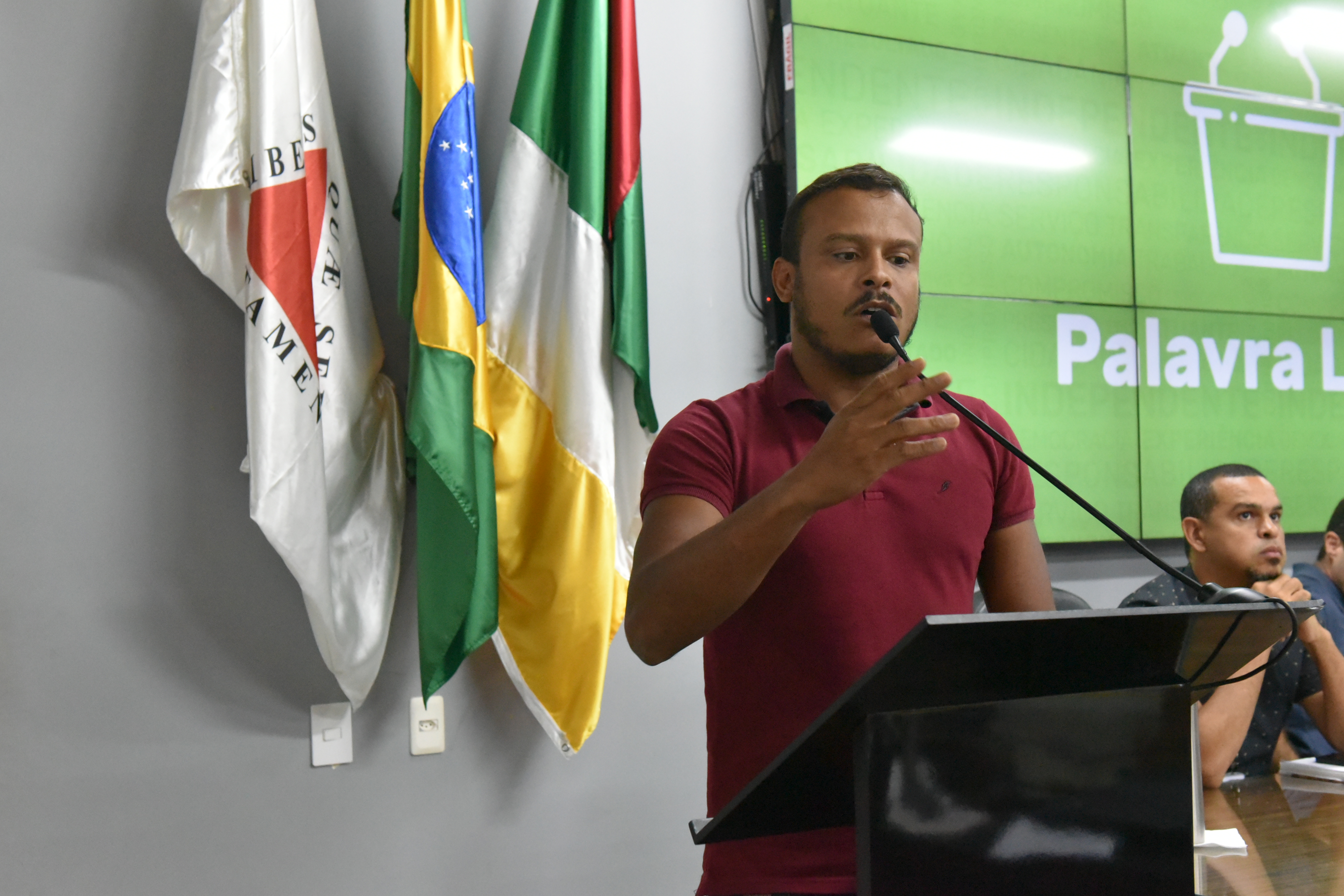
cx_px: 683
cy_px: 447
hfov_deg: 42.7
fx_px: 1717
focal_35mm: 46
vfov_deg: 29.2
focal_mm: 45
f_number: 7.1
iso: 12800
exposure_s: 1/200
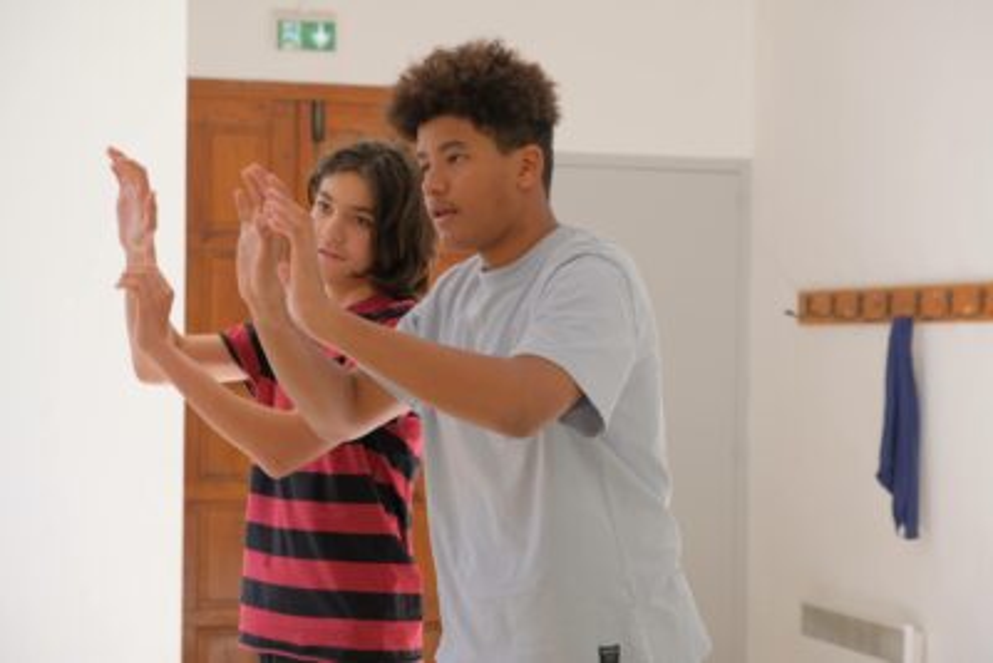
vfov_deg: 16.5
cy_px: 332
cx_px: 496
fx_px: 2290
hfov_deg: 24.5
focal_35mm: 83
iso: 800
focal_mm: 55
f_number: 4
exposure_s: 1/160
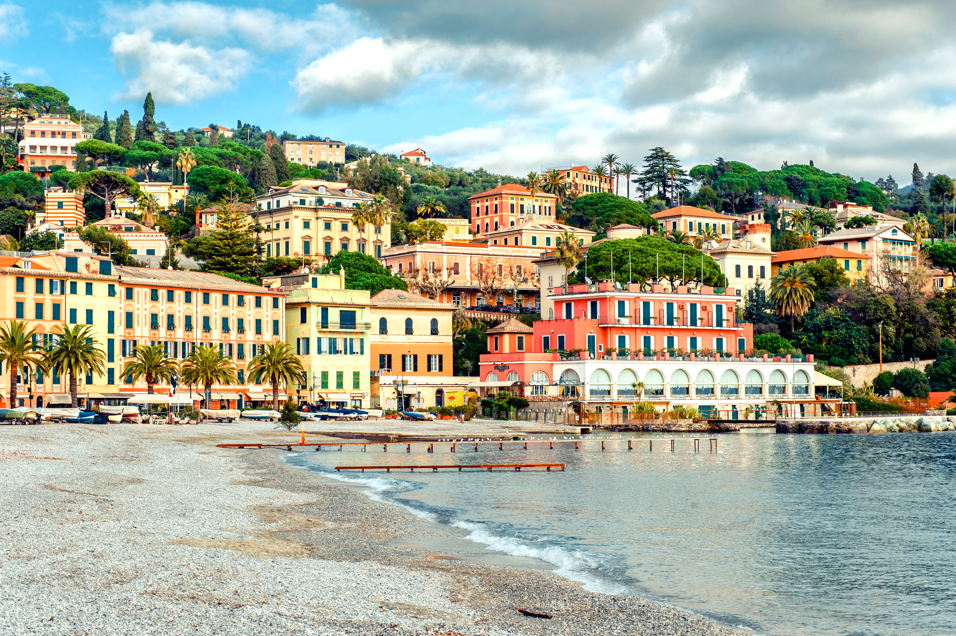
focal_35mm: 62
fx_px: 1645
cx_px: 478
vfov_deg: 21.9
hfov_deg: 32.4
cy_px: 318
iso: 200
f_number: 10
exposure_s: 1/200
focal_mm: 62
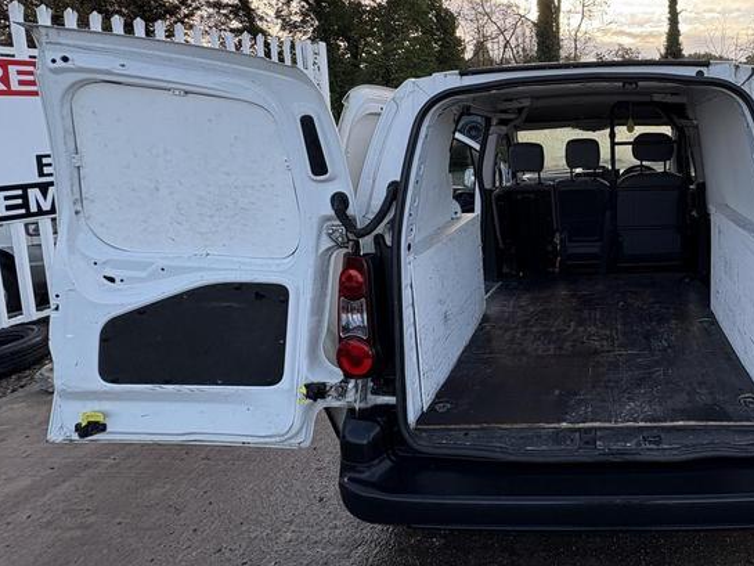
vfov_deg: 57.0
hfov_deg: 68.1
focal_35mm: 23
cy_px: 169
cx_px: 584
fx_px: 501
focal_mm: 2.22
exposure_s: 1/228
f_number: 2.2
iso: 40
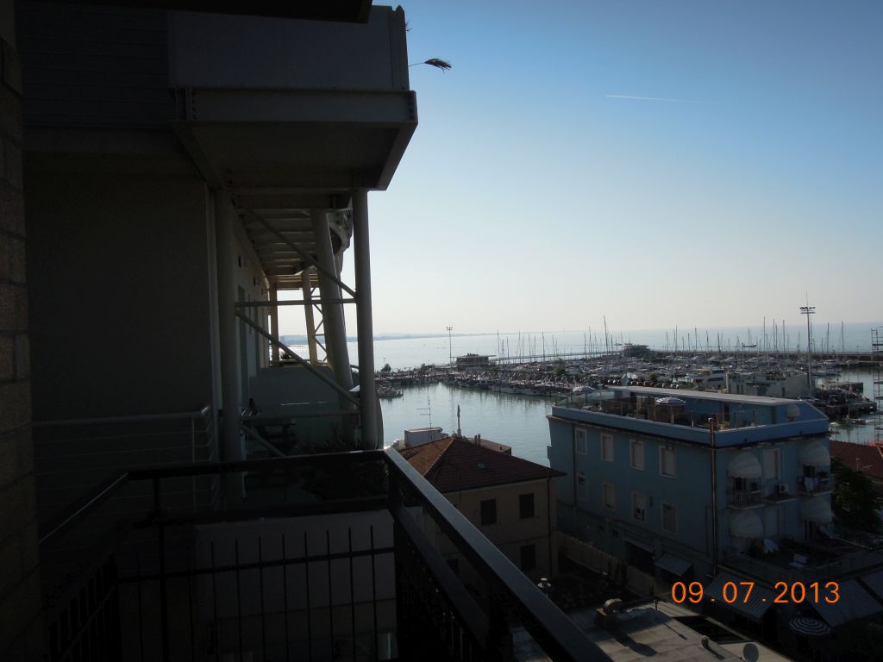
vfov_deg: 56.8
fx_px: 612
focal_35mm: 24
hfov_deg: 71.6
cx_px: 442
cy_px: 331
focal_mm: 4.3
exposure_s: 1/2000
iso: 160
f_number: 5.6
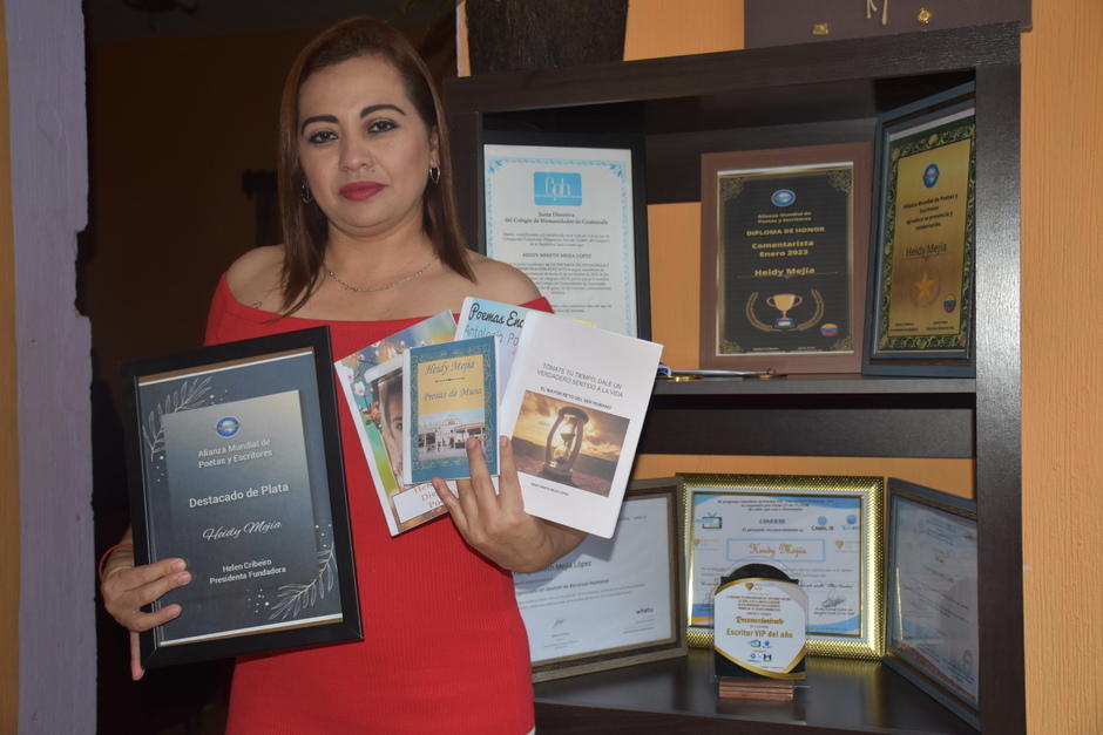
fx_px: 1241
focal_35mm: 40
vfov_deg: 33.0
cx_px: 552
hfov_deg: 47.9
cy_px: 368
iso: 500
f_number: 4.5
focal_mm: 27
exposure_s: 1/60
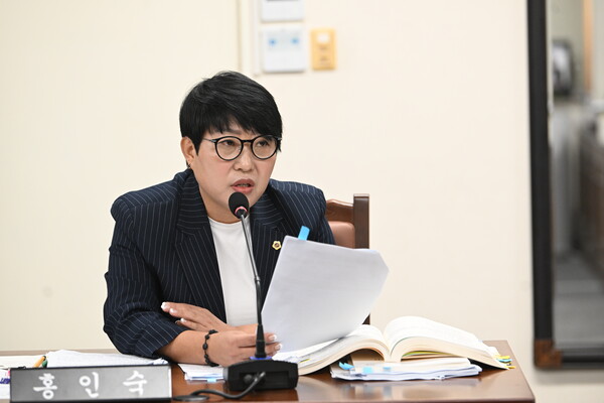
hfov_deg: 12.5
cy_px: 202
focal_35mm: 165
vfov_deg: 8.3
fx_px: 2768
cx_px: 302
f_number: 4
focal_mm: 165
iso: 2500
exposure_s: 1/200
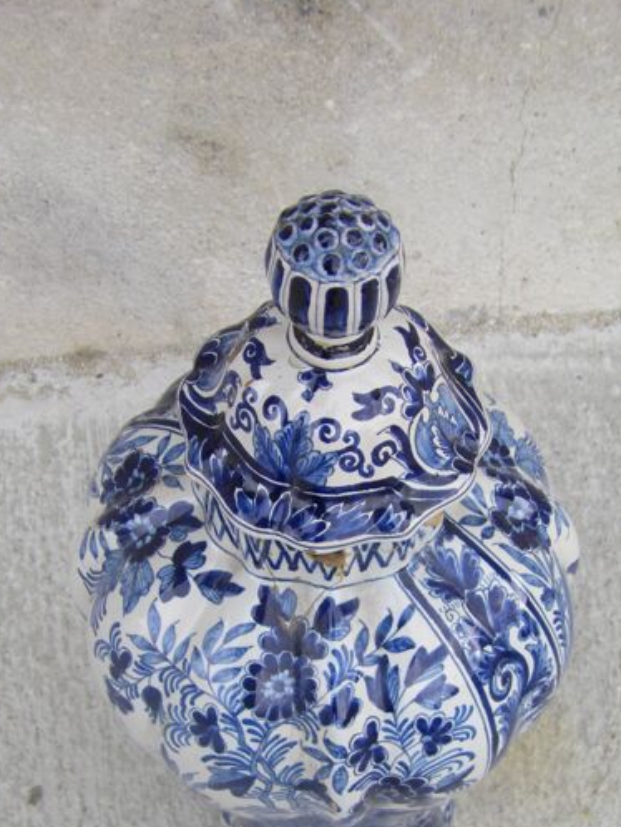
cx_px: 317
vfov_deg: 31.1
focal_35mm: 61
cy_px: 626
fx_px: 1458
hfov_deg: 24.0
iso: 64
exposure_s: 1/160
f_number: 3.5
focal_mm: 6.3
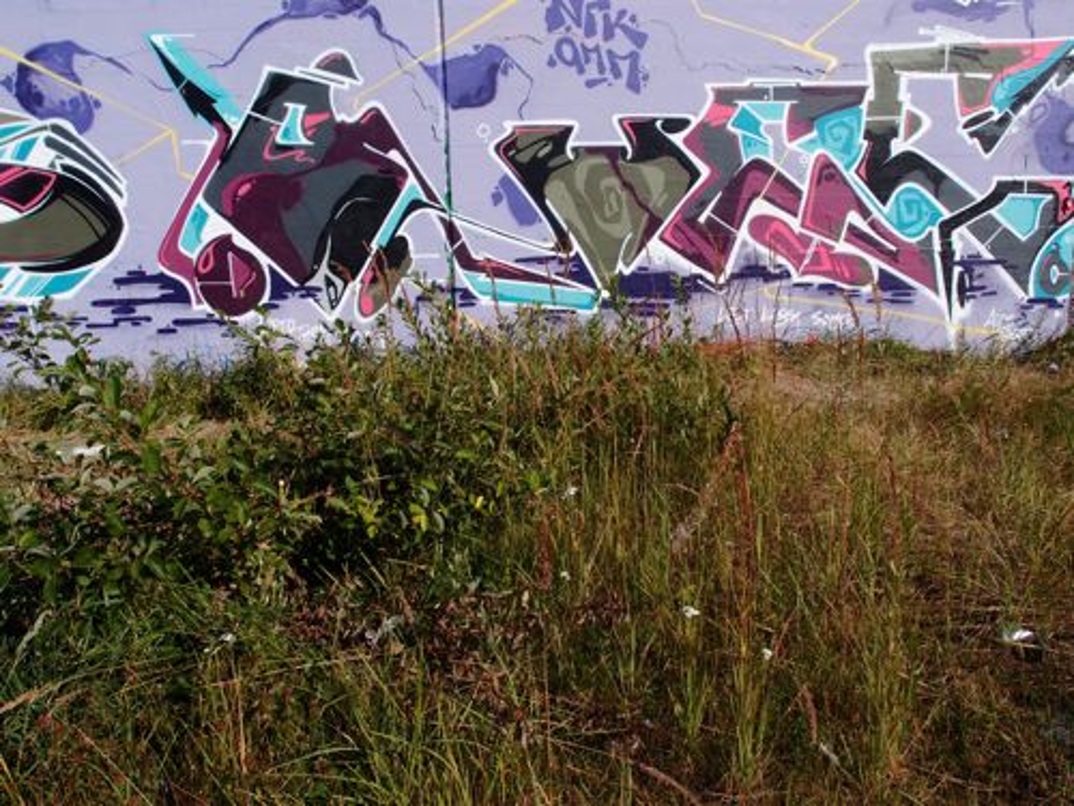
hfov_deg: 60.0
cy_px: 403
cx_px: 537
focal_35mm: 30
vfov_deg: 46.8
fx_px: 931
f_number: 4.5
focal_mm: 6.48
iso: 100
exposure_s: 1/1000
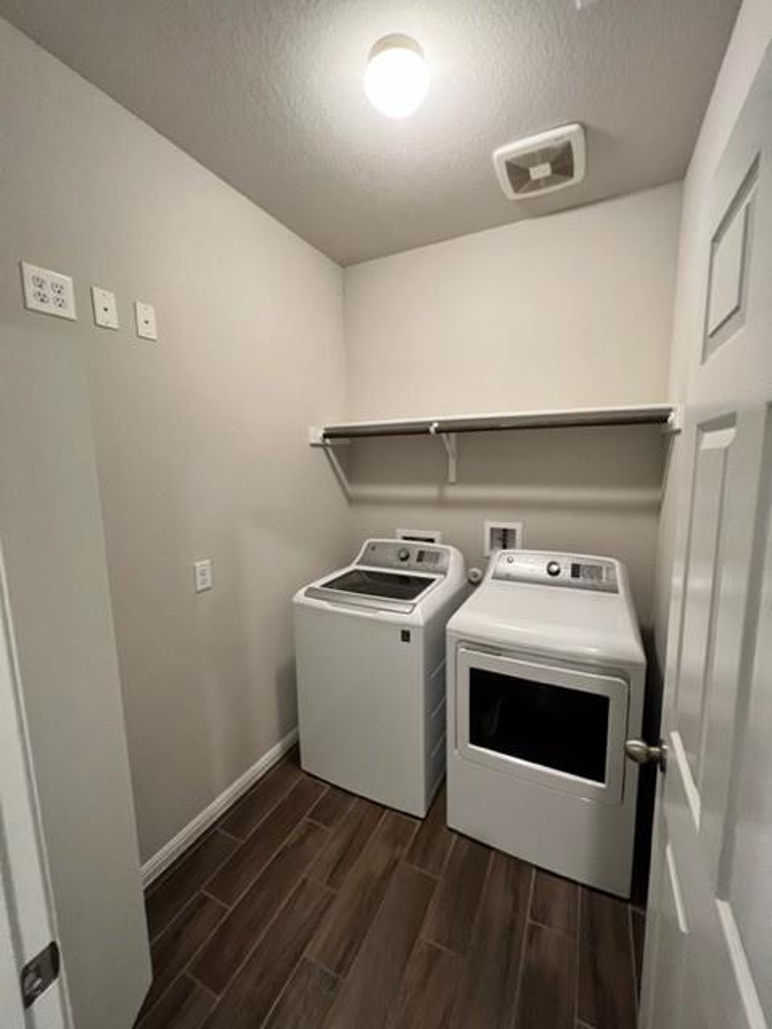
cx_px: 386
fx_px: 387
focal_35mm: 13
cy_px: 514
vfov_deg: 106.2
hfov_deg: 89.9
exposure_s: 1/60
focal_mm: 1.57
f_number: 1.8
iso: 500
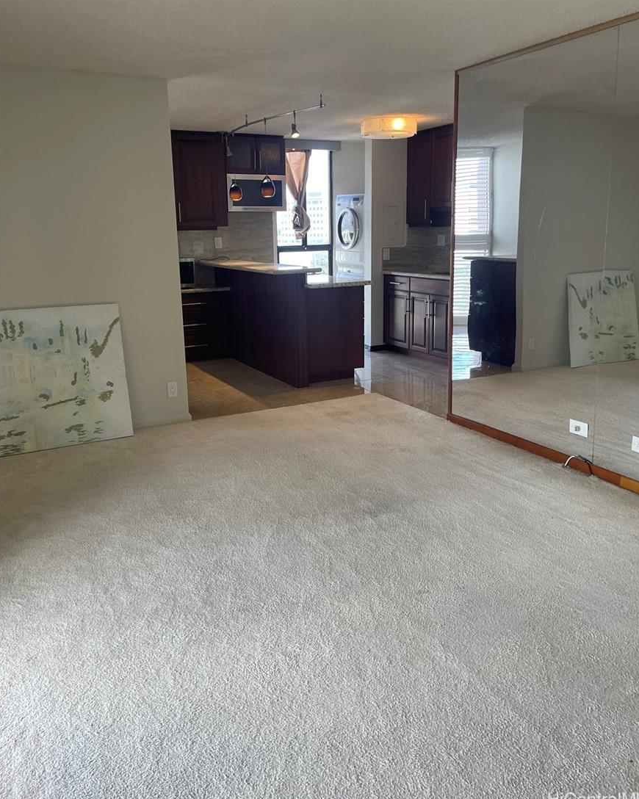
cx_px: 325
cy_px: 366
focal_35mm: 28
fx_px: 662
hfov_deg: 51.5
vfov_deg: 62.1
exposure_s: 1/120
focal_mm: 4.2
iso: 100
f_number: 1.6
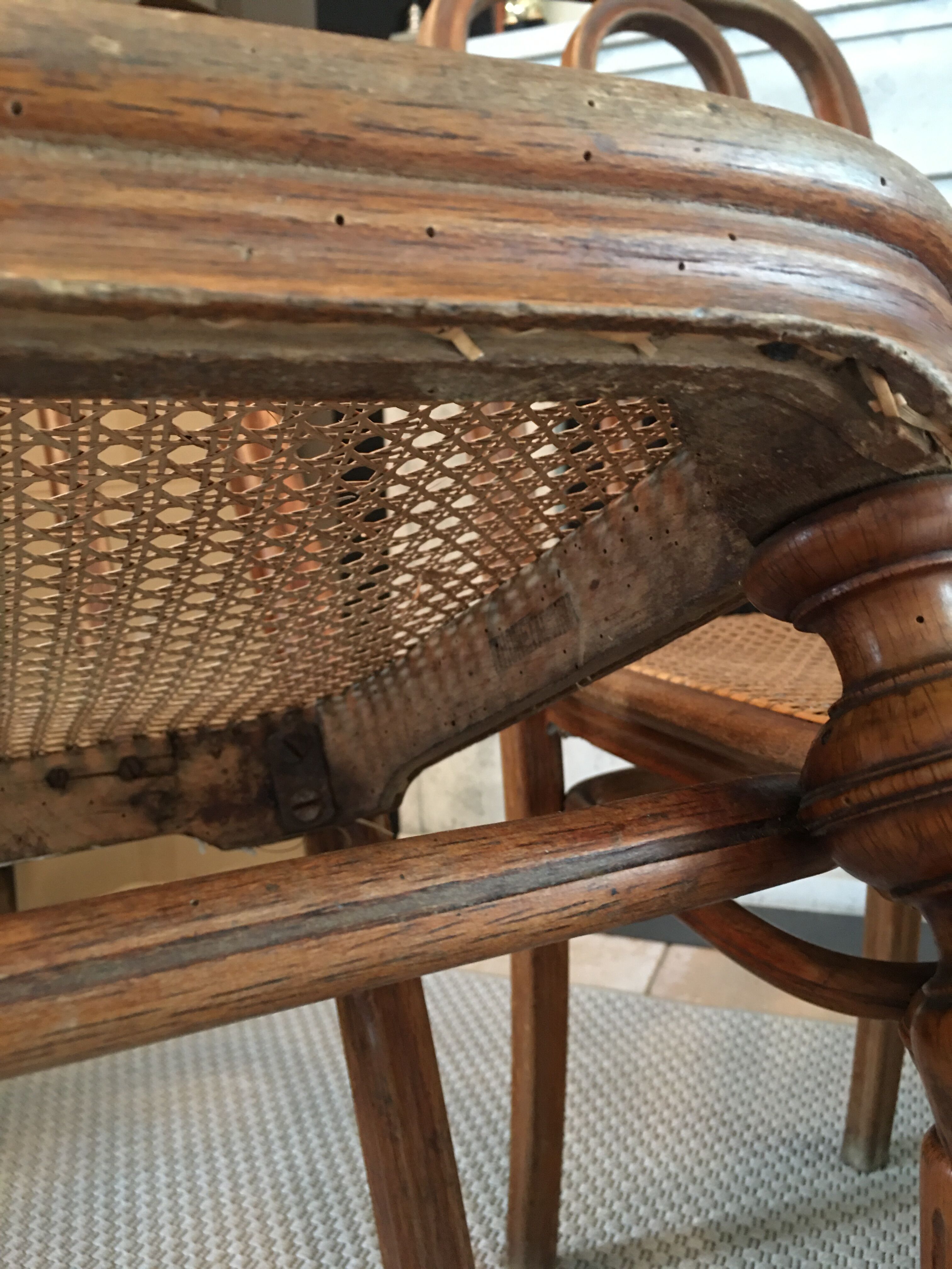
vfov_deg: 61.7
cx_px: 476
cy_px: 634
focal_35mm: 29
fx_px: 1063
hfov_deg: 48.2
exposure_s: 1/4
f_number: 2.2
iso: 100
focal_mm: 4.15
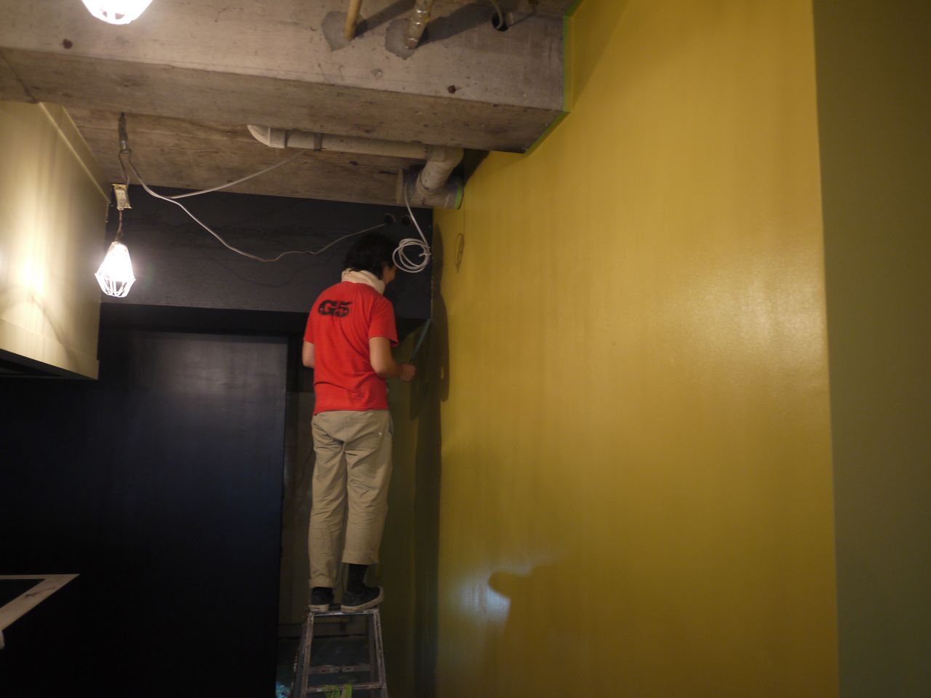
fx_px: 753
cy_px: 349
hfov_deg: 63.4
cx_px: 466
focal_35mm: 28
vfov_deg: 49.7
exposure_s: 1/60
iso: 250
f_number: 2.5
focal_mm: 14
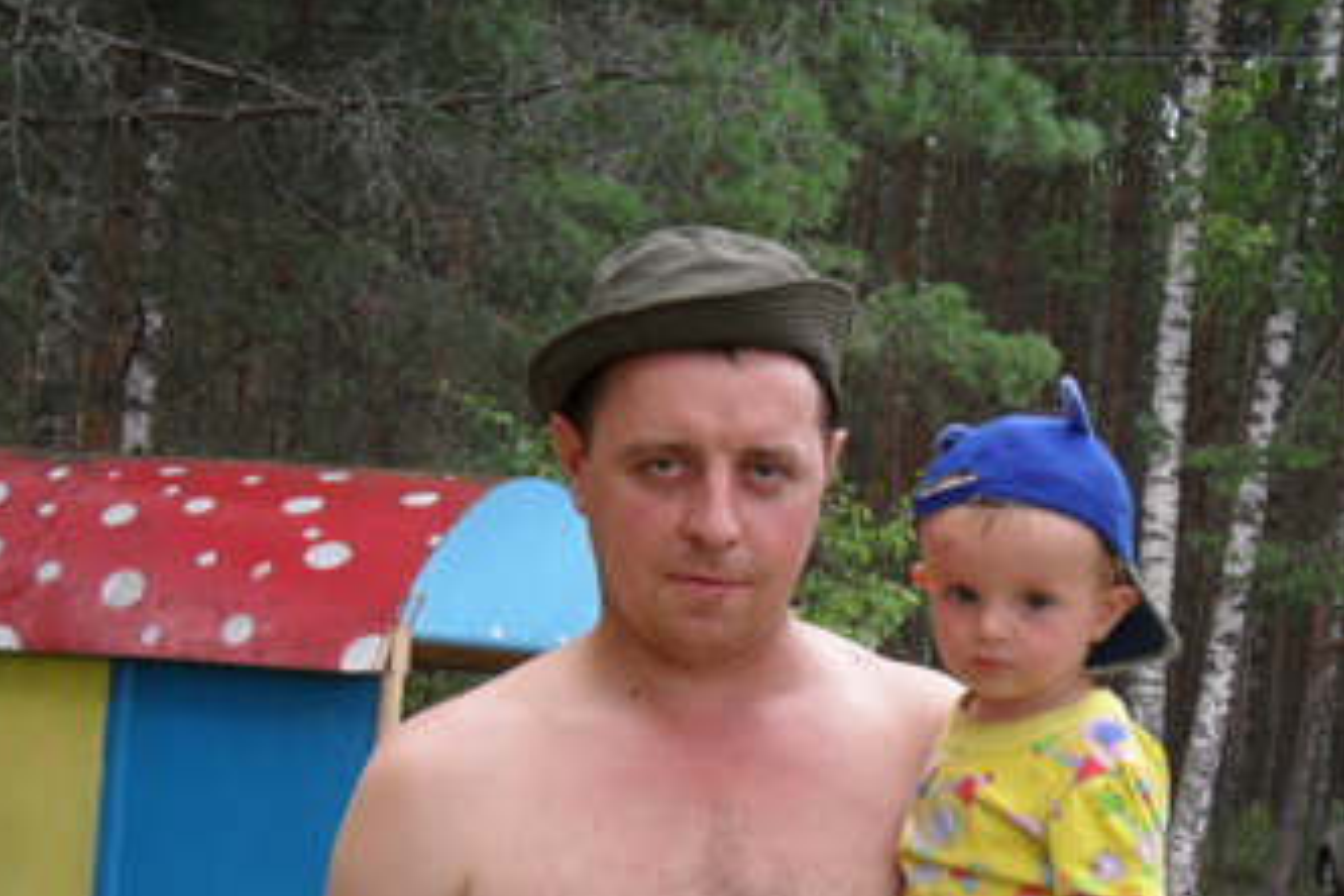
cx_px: 759
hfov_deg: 24.5
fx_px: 3098
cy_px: 674
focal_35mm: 83
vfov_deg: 16.4
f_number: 4
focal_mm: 10.6
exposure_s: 1/60
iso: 120
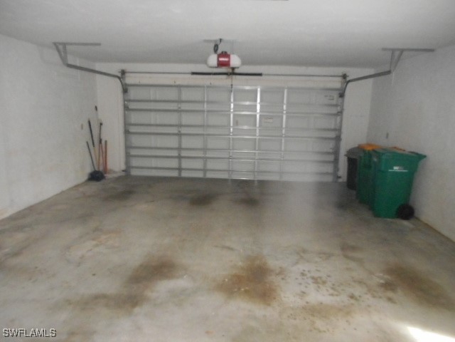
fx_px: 329
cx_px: 228
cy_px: 171
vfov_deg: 54.9
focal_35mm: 25
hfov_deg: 69.4
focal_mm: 4.5
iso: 800
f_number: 3.7
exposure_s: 1/25
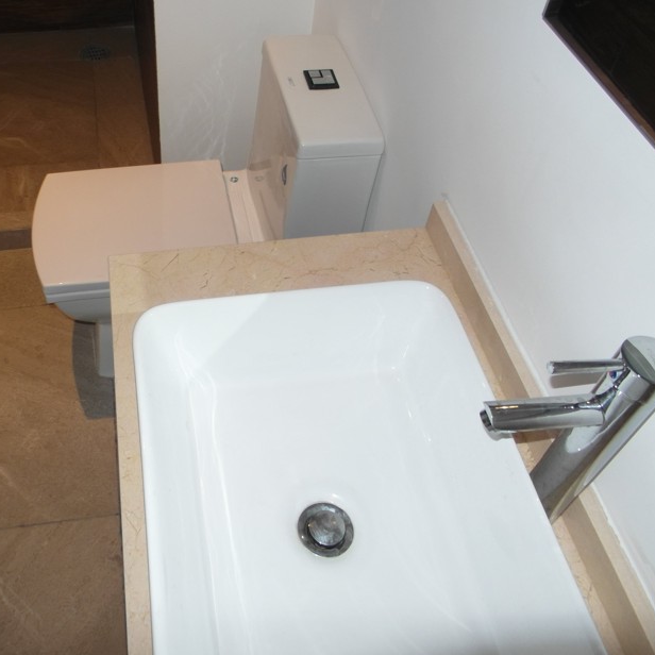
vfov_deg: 49.4
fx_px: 706
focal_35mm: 33
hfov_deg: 48.9
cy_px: 263
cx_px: 216
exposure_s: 1/45
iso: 100
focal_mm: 4.1
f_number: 2.8
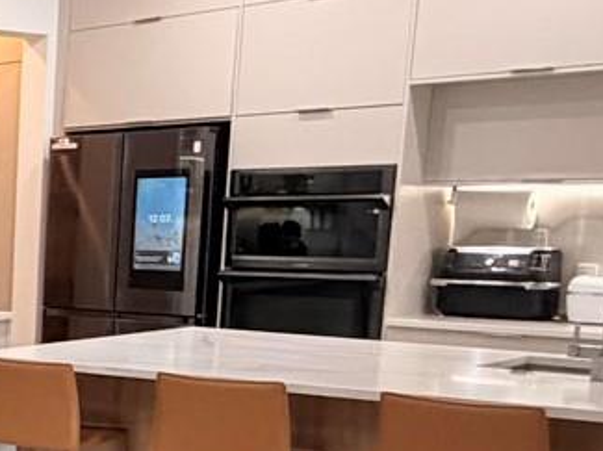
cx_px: -399
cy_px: 401
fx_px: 1201
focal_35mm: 69
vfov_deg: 20.8
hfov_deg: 21.5
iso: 250
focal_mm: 2.22
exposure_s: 1/120
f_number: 2.2
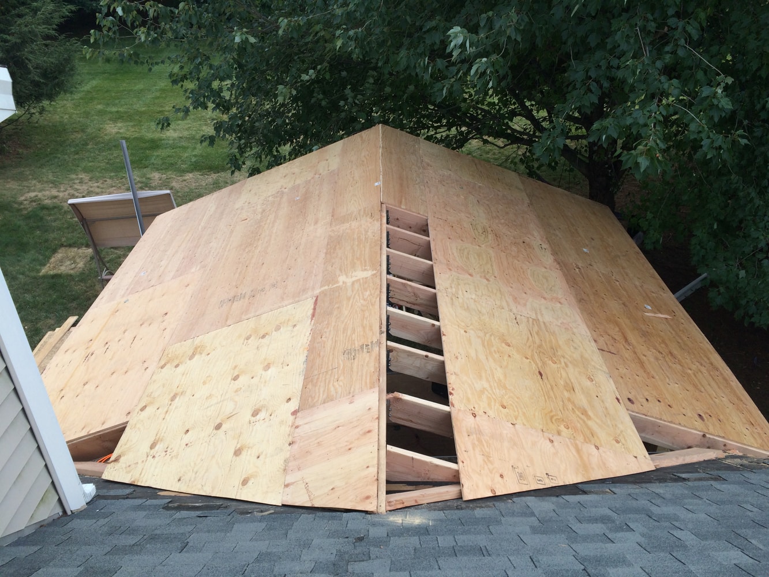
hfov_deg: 61.7
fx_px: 644
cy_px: 288
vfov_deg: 48.2
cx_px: 384
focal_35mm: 29
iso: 32
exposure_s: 1/477
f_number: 2.2
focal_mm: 4.15
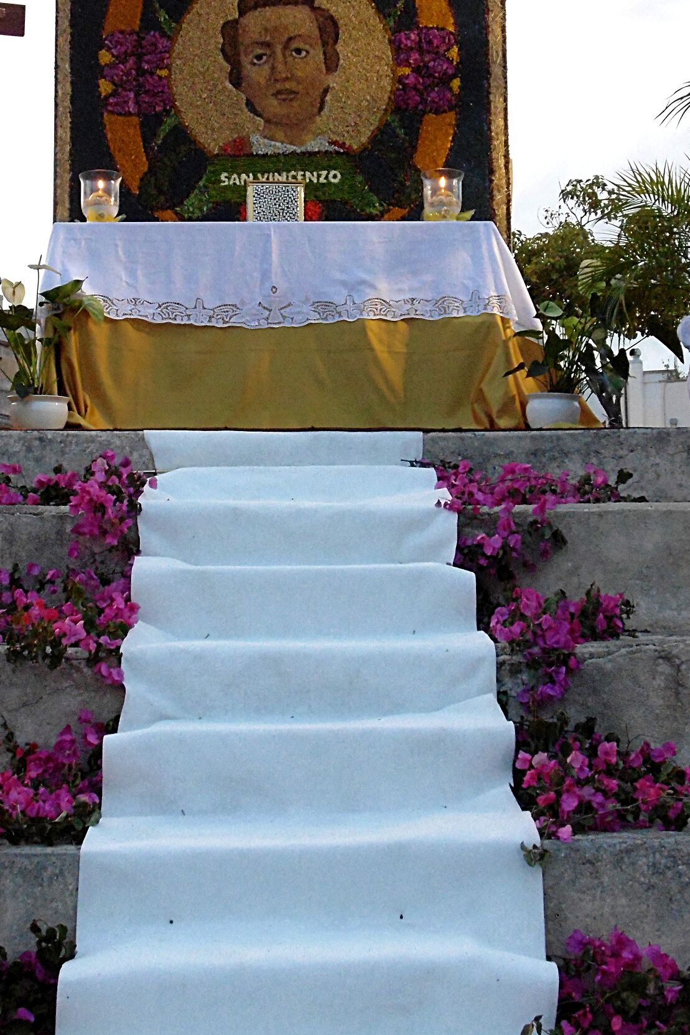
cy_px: 402
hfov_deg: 20.6
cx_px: 301
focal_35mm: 66
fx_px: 1898
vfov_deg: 30.4
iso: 400
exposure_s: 1/40
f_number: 3.7
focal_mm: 8
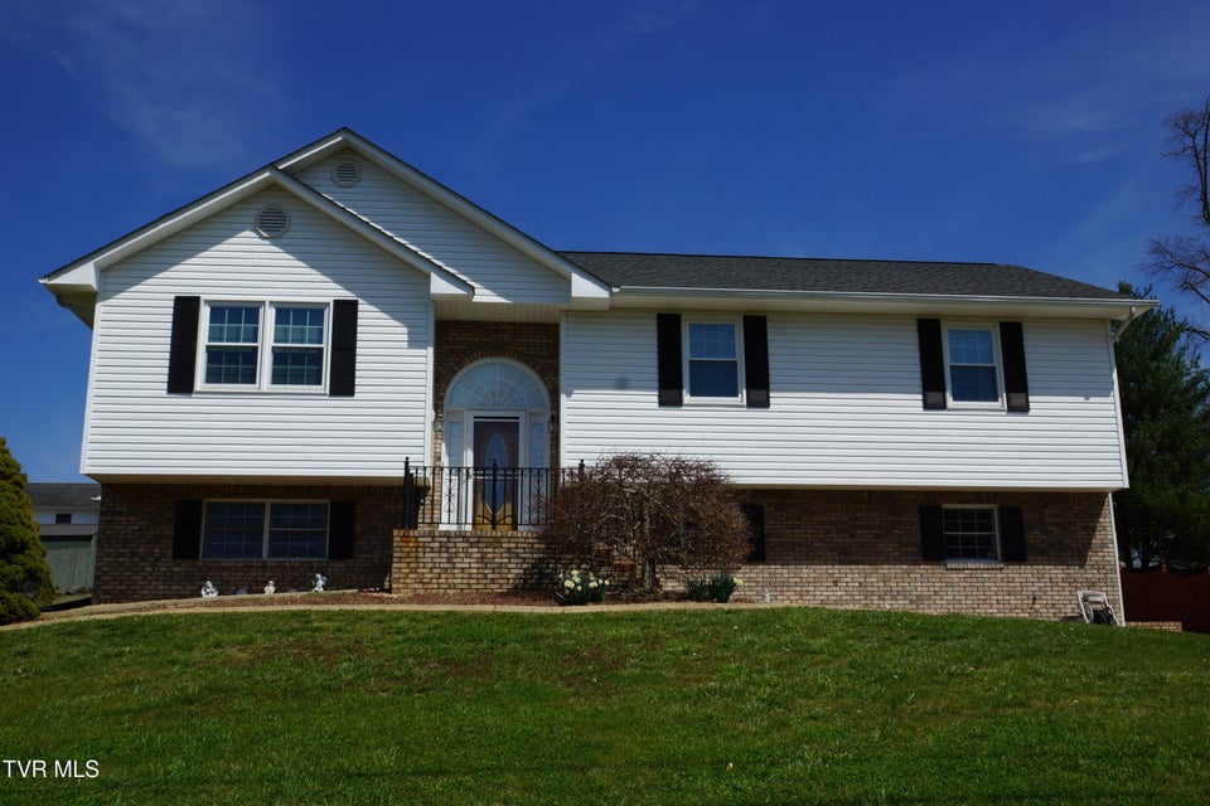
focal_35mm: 36
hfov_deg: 53.1
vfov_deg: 36.9
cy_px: 403
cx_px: 605
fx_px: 1210
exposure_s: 1/250
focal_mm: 24
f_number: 13
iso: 100
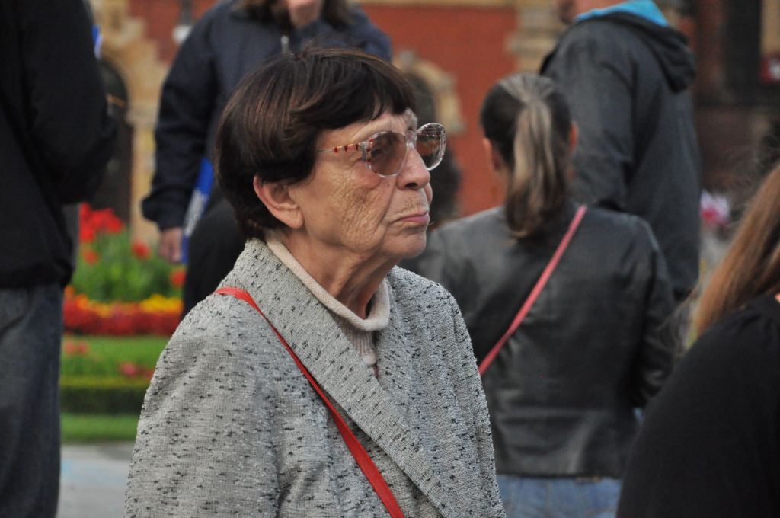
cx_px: 390
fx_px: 3408
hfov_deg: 13.1
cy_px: 259
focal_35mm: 158
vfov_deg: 8.7
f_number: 5.6
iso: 2000
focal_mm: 105
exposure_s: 1/2500
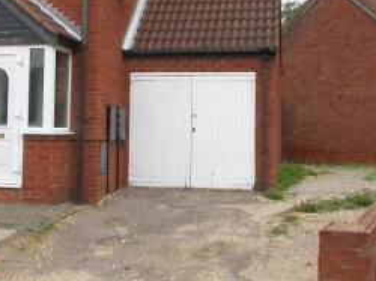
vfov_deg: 15.0
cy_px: 47
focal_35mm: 98
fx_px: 1063
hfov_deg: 20.0
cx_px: 130
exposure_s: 1/203
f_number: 6.1
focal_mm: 8.7
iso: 100
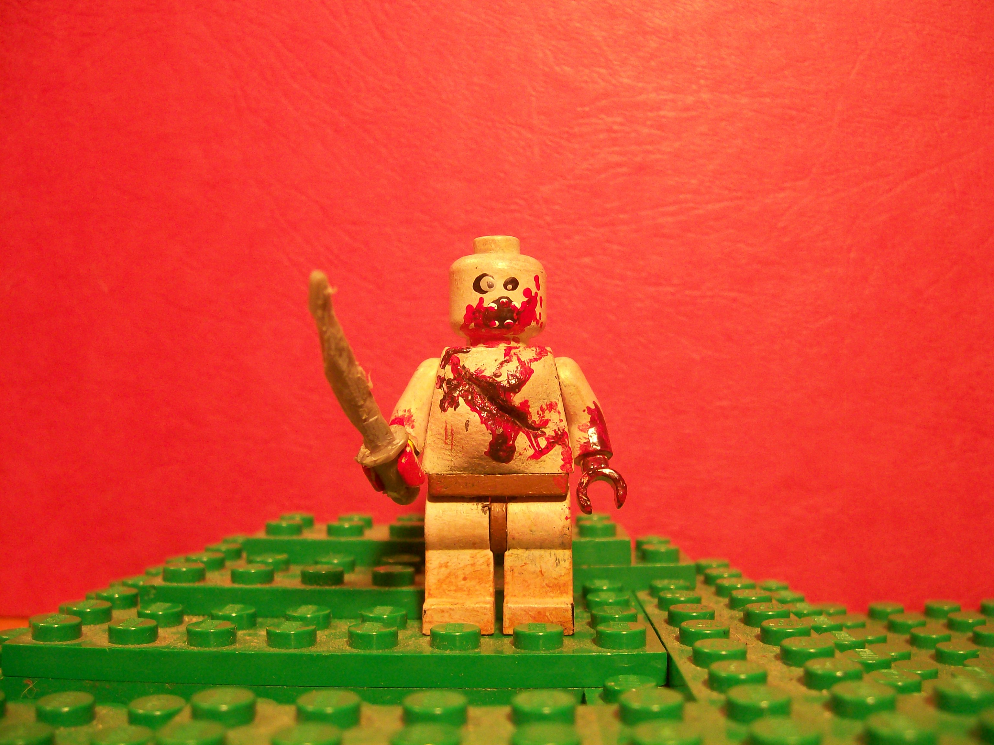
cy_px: 372
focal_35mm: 35
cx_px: 497
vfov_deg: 40.7
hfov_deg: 52.6
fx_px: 1005
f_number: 2.8
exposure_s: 1/15.5
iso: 160
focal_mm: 5.8
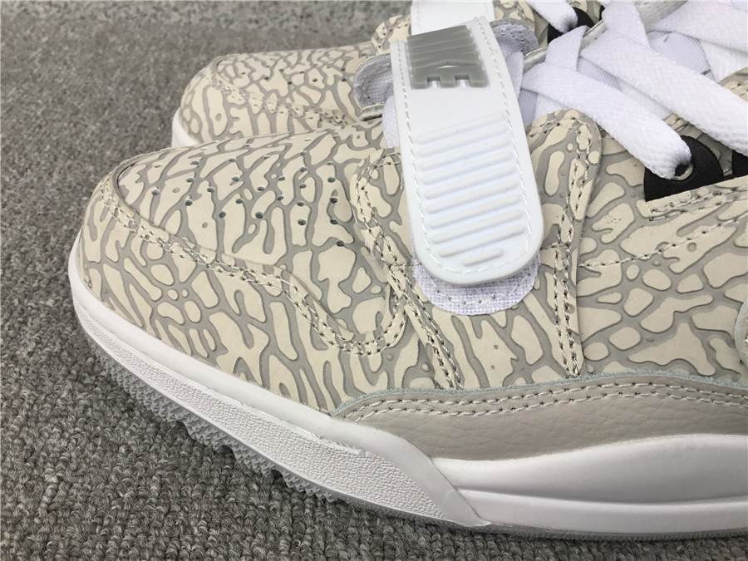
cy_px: 280
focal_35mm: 31
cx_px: 374
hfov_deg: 58.4
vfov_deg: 45.4
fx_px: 670
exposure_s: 1/50
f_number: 2.4
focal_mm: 3.3
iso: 32
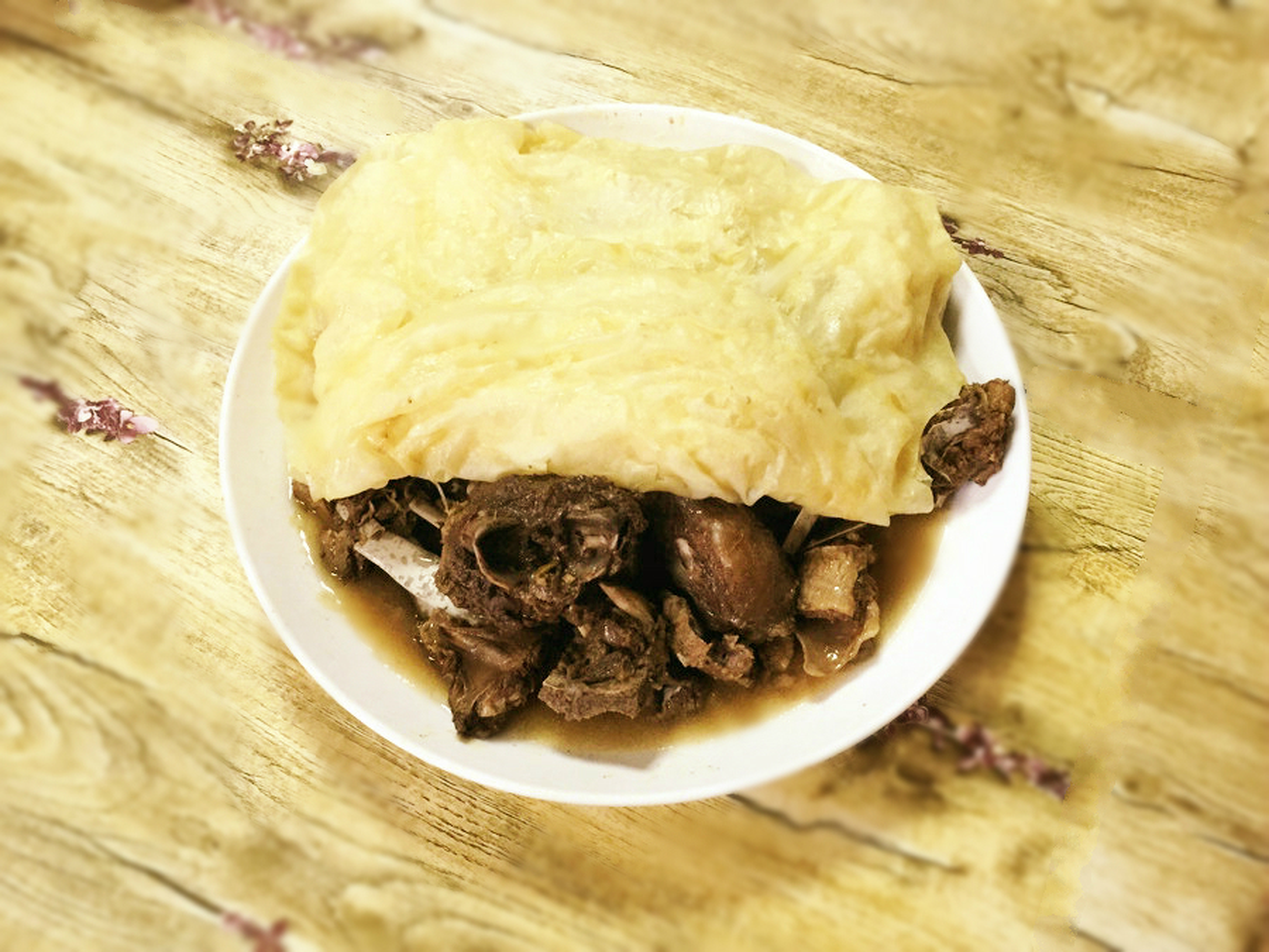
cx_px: 634
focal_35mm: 29
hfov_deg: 61.7
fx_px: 1063
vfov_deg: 48.2
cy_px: 476
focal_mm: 4.15
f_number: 2.2
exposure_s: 1/33
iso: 320
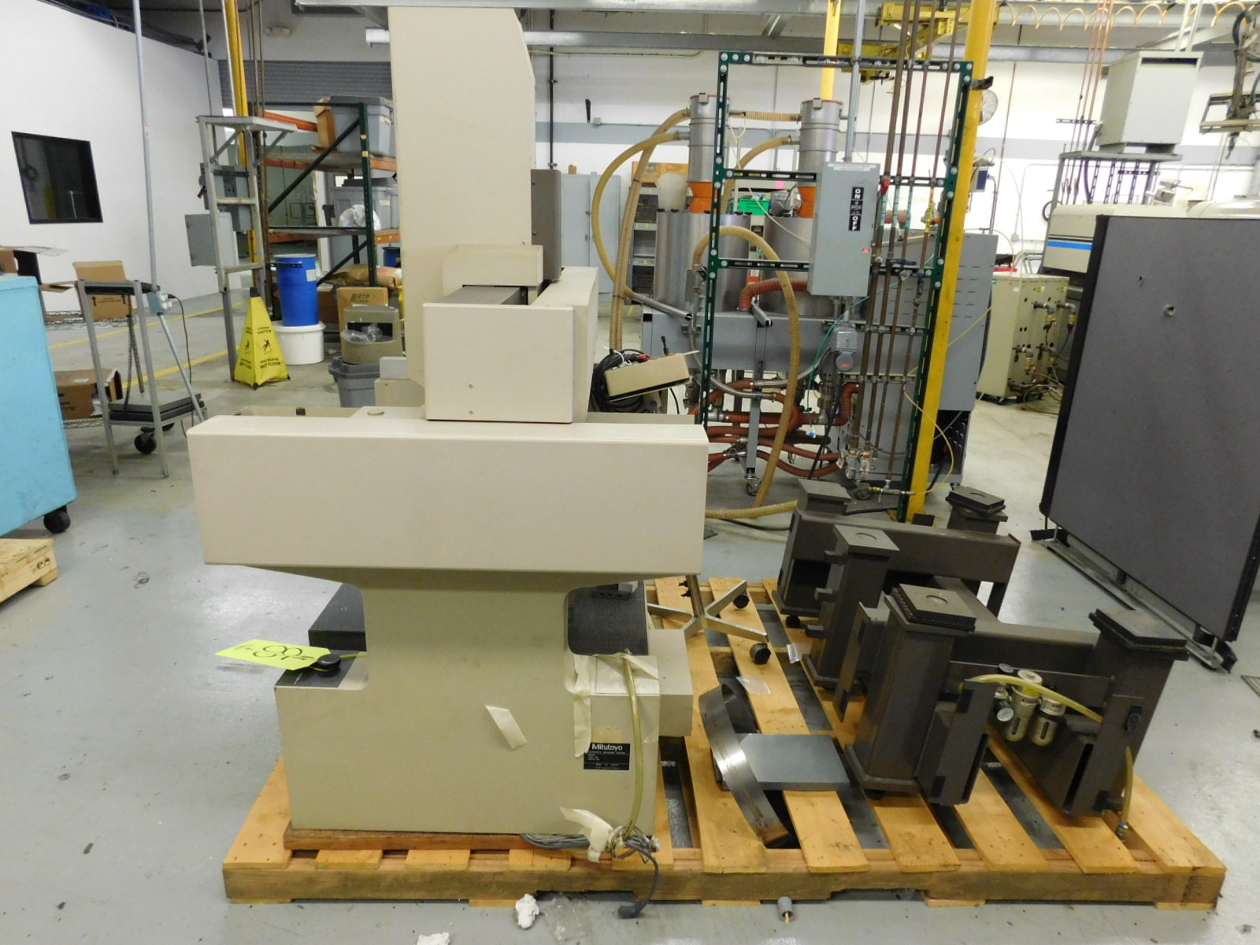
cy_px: 472
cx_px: 630
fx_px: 837
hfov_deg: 73.9
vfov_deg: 58.9
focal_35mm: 23
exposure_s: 1/30
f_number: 3
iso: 400
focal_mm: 4
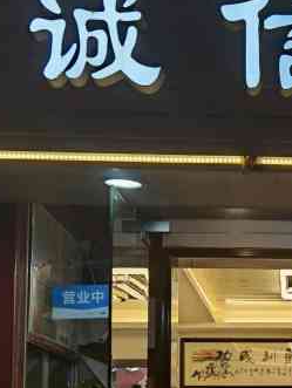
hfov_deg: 18.1
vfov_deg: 24.6
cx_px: 382
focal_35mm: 76
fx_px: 853
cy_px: 375
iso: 50
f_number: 1.9
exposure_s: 1/250
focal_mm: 6.67
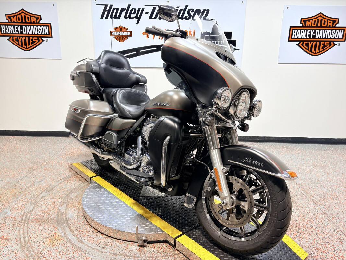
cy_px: 130
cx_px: 173
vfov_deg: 53.1
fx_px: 260
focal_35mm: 26
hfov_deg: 67.3
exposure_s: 1/120
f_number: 1.6
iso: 50
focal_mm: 5.96
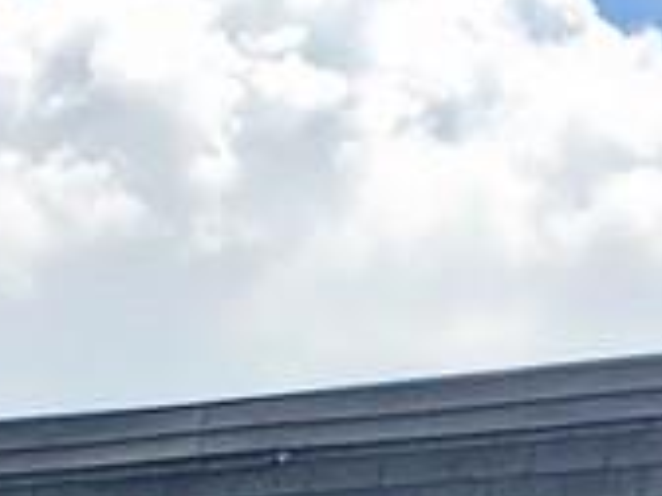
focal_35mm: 177
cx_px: 378
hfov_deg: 11.2
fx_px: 3385
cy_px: 1118
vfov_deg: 7.9
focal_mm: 4.15
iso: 25
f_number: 2.2
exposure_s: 1/2331
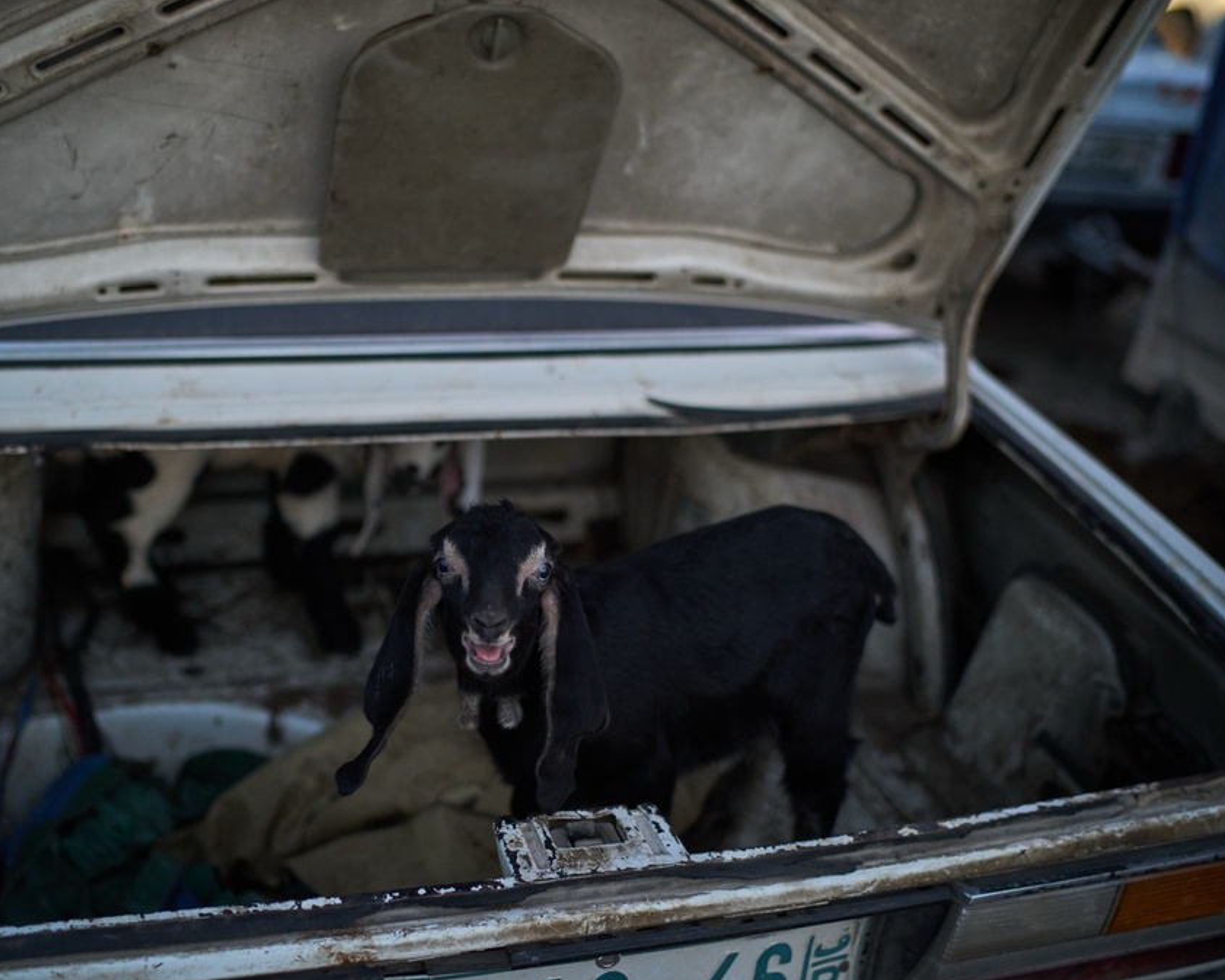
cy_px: 493
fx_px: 1450
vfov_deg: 37.3
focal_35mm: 40
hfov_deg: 45.6
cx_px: 511
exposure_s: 1/500
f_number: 1.6
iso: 2500
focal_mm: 35
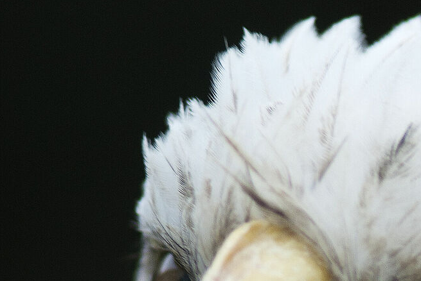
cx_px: 446
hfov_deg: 1.2
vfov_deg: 0.8
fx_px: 19312
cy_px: 451
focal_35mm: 1650
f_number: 4
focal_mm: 300
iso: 100
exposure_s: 1/60
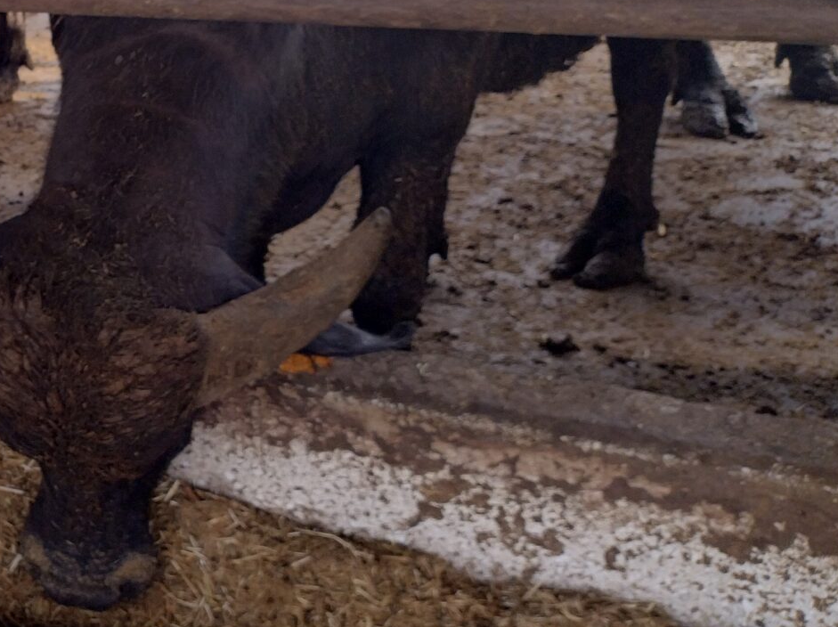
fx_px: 1645
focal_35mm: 68
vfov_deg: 21.5
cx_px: -236
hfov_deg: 25.0
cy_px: 188
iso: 122
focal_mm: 4.71
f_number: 1.7
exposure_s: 1/120
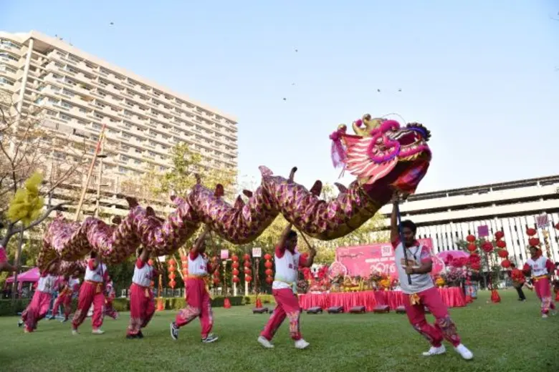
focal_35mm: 24
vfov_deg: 53.1
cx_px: 280
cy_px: 186
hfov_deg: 73.7
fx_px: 373
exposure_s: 1/400
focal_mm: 24
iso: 1000
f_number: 8
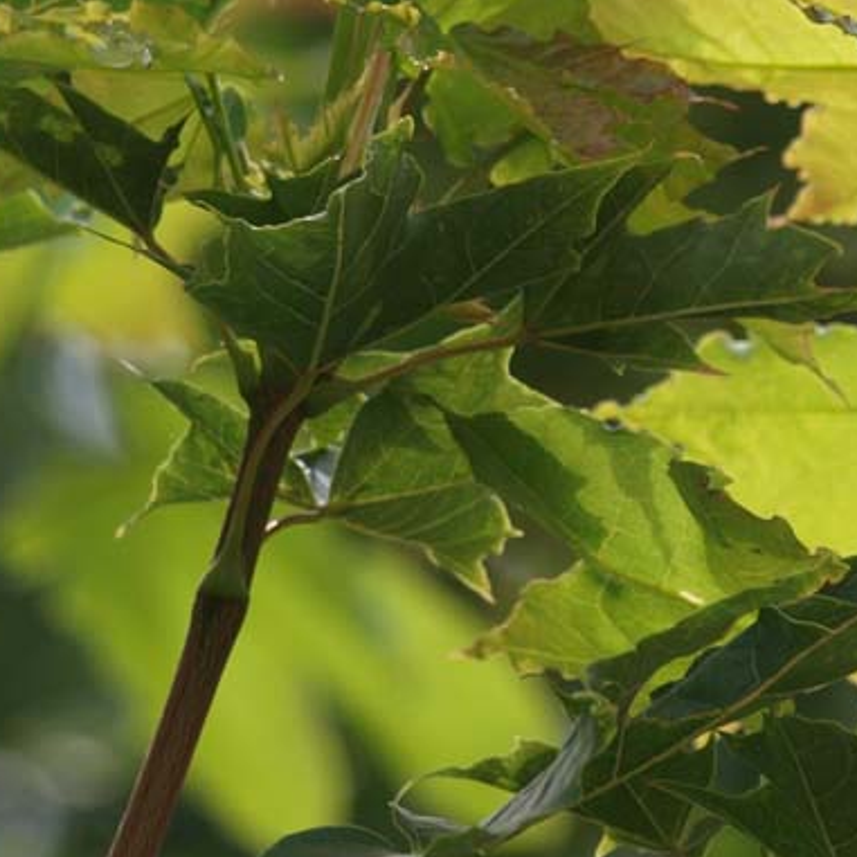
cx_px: 778
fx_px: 23416
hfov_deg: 2.1
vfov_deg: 2.1
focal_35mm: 836
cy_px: 110
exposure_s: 1/250
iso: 100
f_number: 6.3
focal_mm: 150
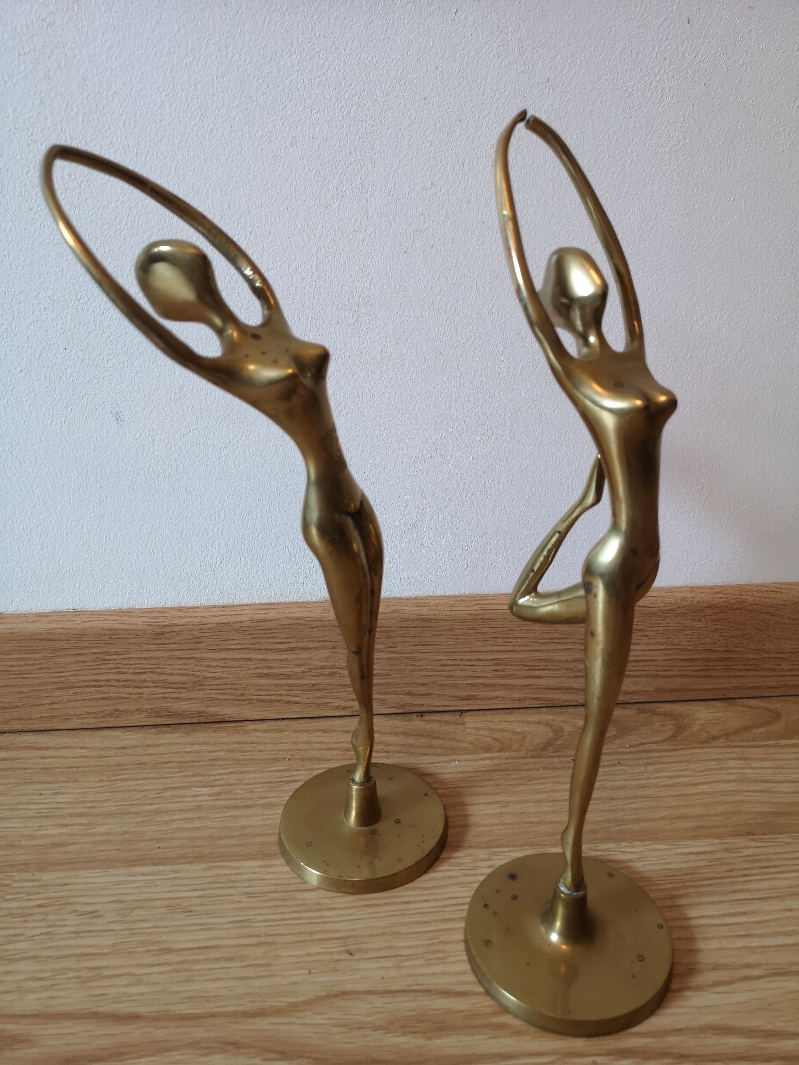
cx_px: 400
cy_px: 532
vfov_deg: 65.3
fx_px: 831
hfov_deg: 51.4
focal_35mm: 27
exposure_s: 1/33.3
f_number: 1.8
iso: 200
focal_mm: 3.95
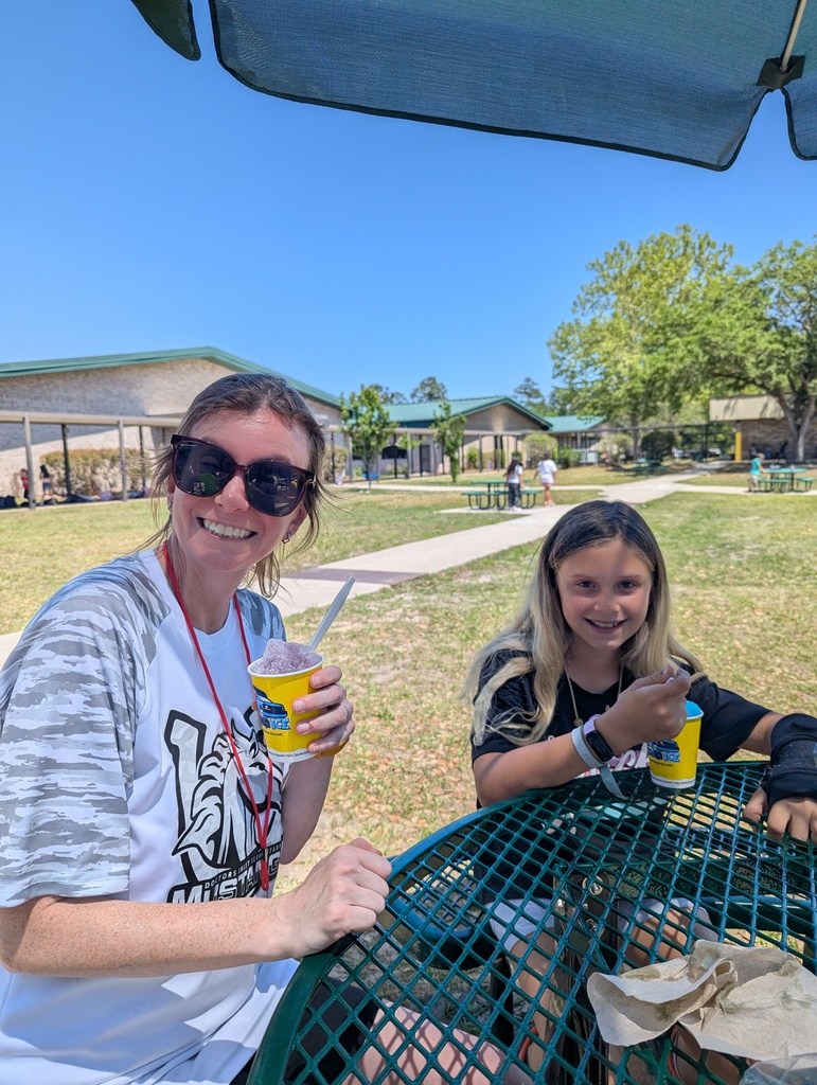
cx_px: 408
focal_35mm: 24
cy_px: 542
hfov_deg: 56.9
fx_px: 753
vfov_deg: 71.5
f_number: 1.85
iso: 47
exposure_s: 1/1397
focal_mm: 6.81
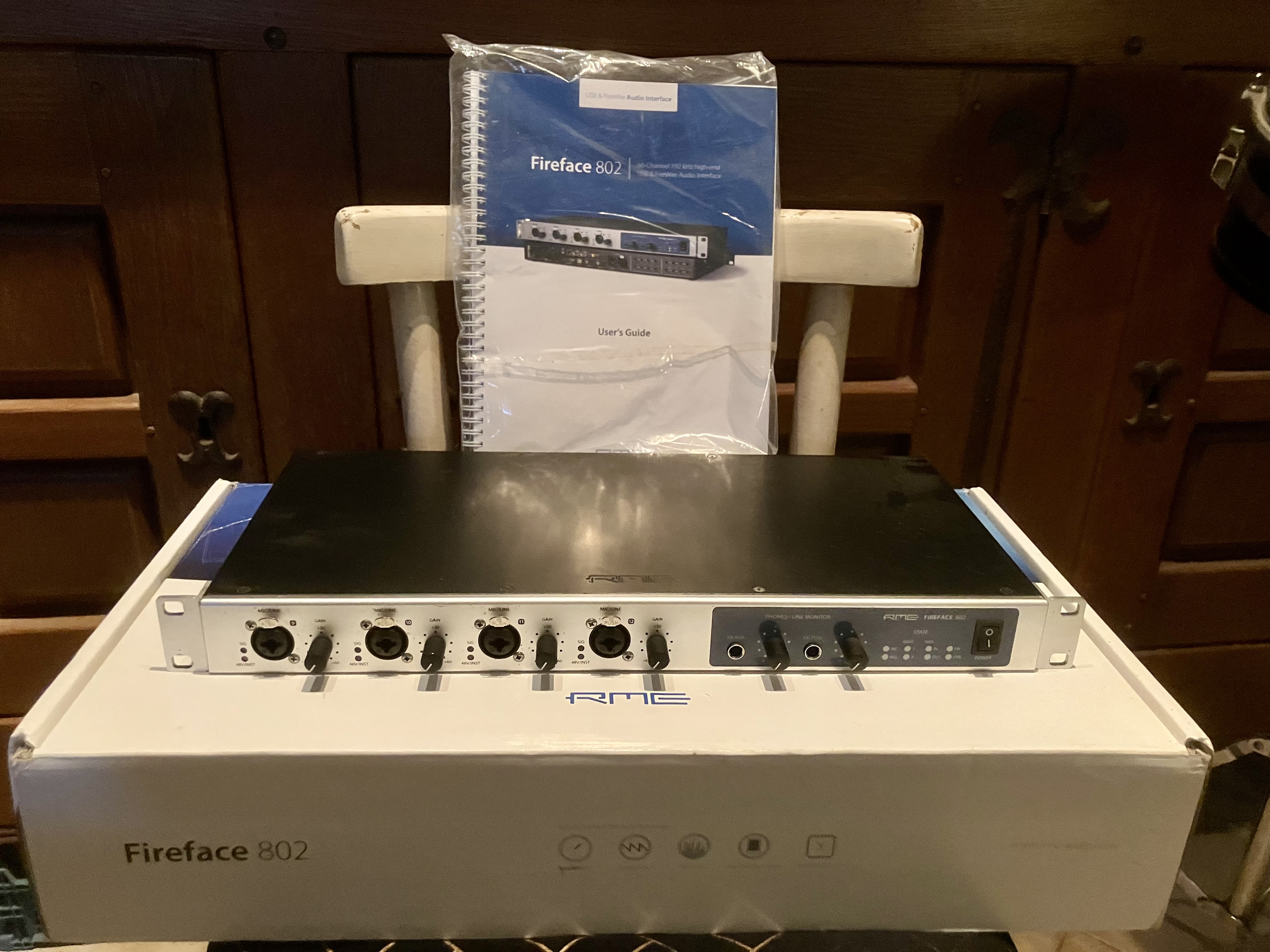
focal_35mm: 28
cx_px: 635
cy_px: 476
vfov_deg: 49.7
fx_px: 1027
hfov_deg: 63.4
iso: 500
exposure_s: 1/25
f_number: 1.8
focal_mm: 3.99
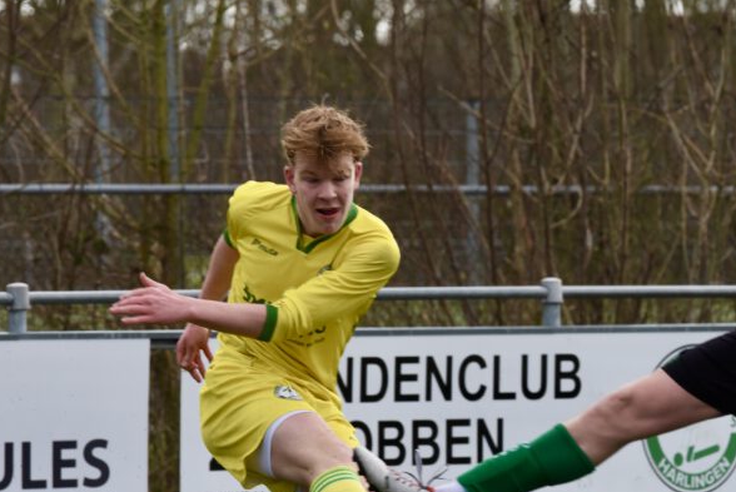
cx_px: 587
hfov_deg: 6.2
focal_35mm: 331
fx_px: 6772
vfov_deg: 4.2
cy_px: 298
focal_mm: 190
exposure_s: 1/800
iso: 640
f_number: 8
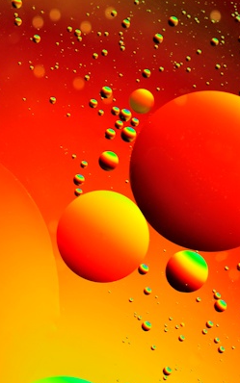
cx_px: 137
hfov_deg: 4.1
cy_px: 189
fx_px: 3368
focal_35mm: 322
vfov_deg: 6.5
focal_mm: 105
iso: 250
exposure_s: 1/100
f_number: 9
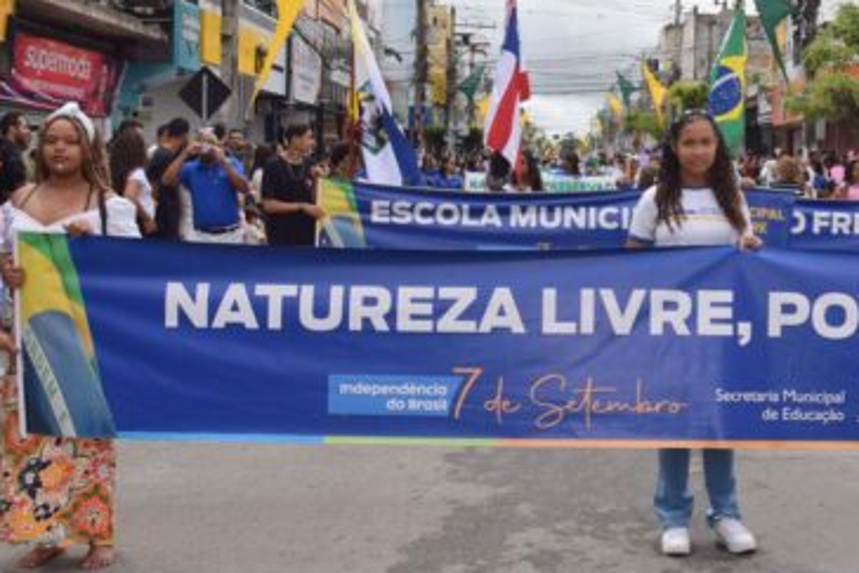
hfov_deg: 34.8
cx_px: 717
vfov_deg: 24.5
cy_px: 185
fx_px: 1313
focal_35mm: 55
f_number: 11
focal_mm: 18
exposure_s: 1/200
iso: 100
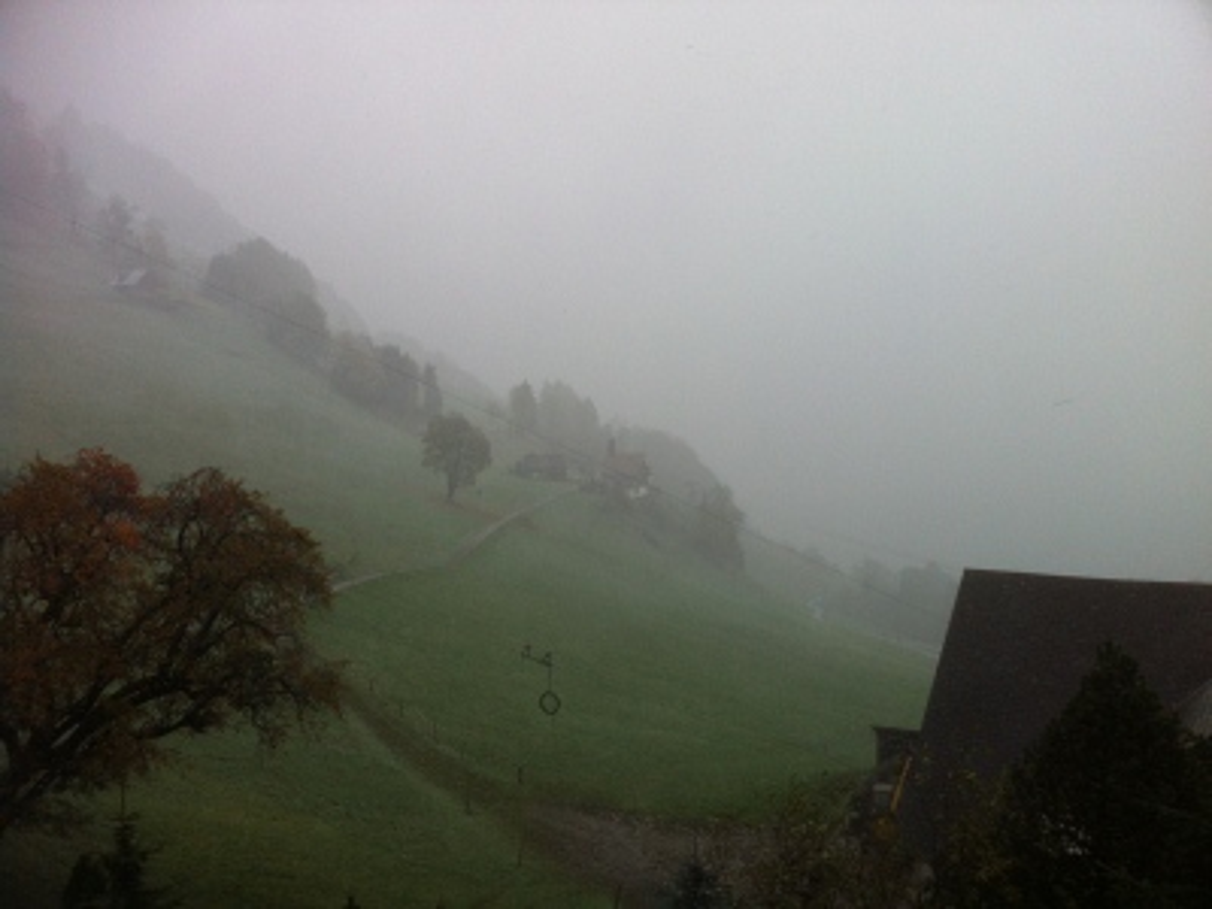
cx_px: 606
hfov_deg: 52.6
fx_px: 1225
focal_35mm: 35
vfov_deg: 40.7
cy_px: 454
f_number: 2.8
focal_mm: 3.85
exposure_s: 1/495
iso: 80
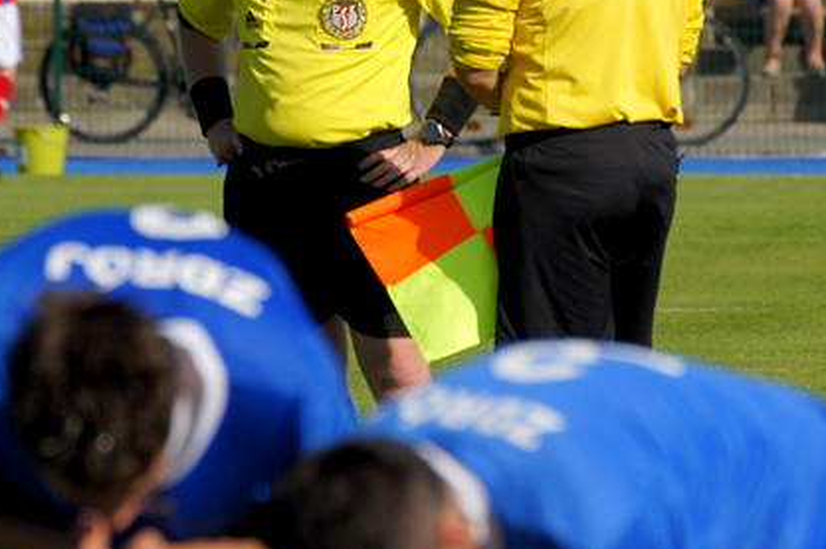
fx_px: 17532
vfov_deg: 1.8
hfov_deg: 2.7
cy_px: 59
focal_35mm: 765
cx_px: 448
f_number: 6.3
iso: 200
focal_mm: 250
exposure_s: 1/1250
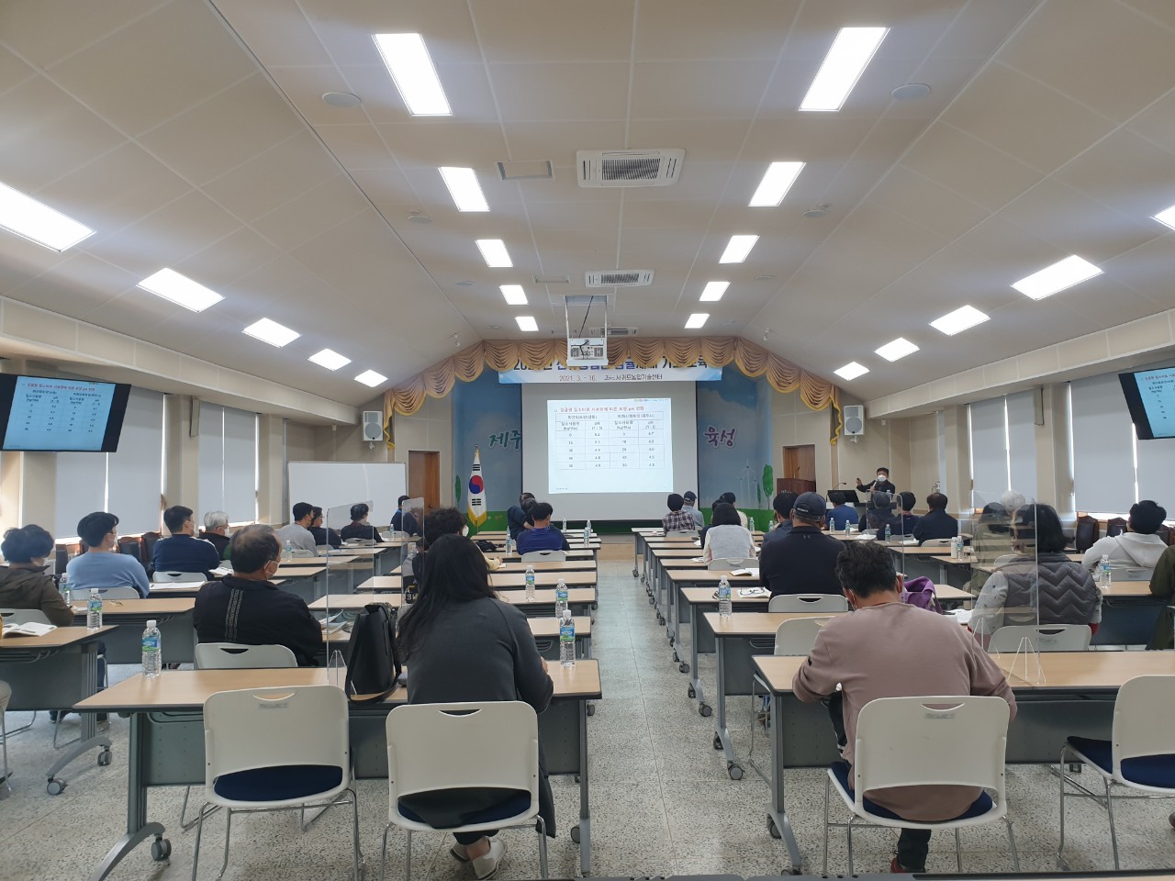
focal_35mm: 26
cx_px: 588
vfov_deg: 53.1
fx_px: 883
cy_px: 440
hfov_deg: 67.3
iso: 80
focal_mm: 4.3
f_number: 2.4
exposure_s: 1/60.2
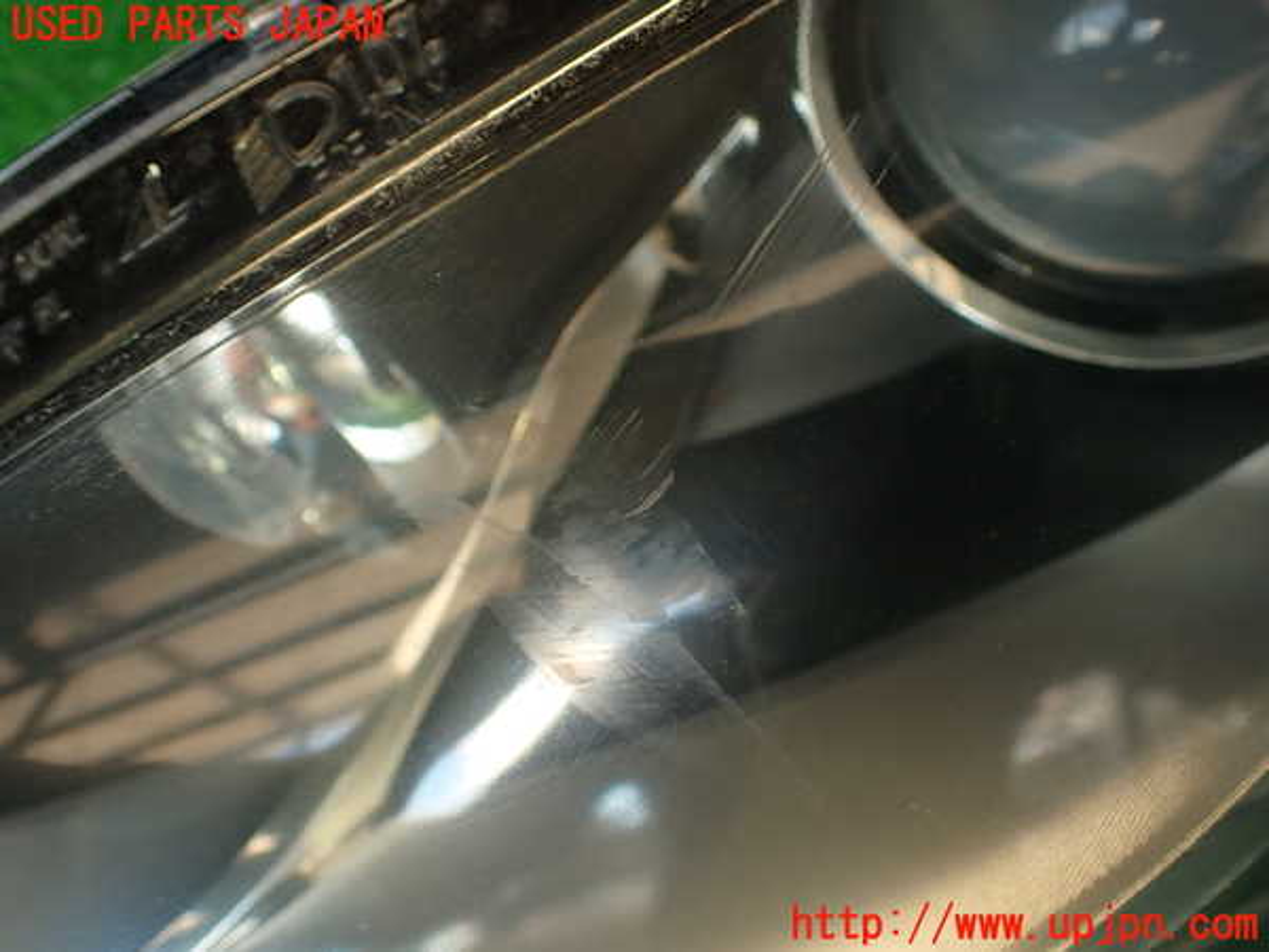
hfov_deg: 56.8
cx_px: 634
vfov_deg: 44.2
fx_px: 1173
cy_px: 476
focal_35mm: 32
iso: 160
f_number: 2.4
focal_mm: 5.79
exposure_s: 1/60
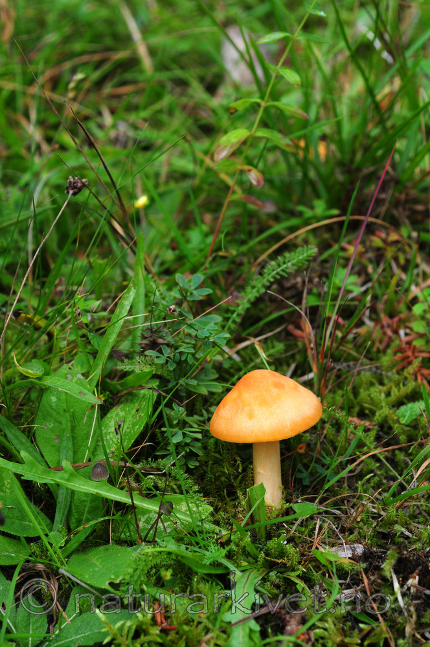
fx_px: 1617
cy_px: 324
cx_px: 215
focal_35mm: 90
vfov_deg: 22.6
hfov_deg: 15.1
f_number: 9
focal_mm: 60
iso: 400
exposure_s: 1/200
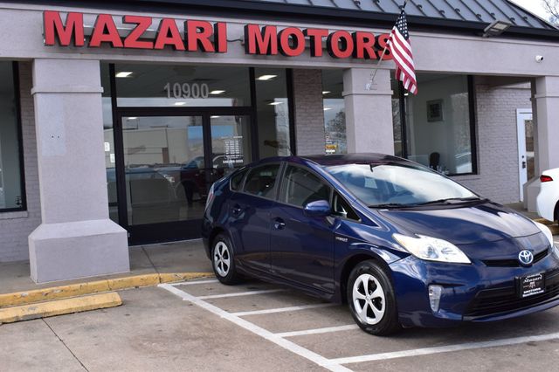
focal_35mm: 40
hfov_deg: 47.9
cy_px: 186
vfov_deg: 33.0
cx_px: 280
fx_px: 629
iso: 400
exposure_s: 1/250
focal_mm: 27
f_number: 10
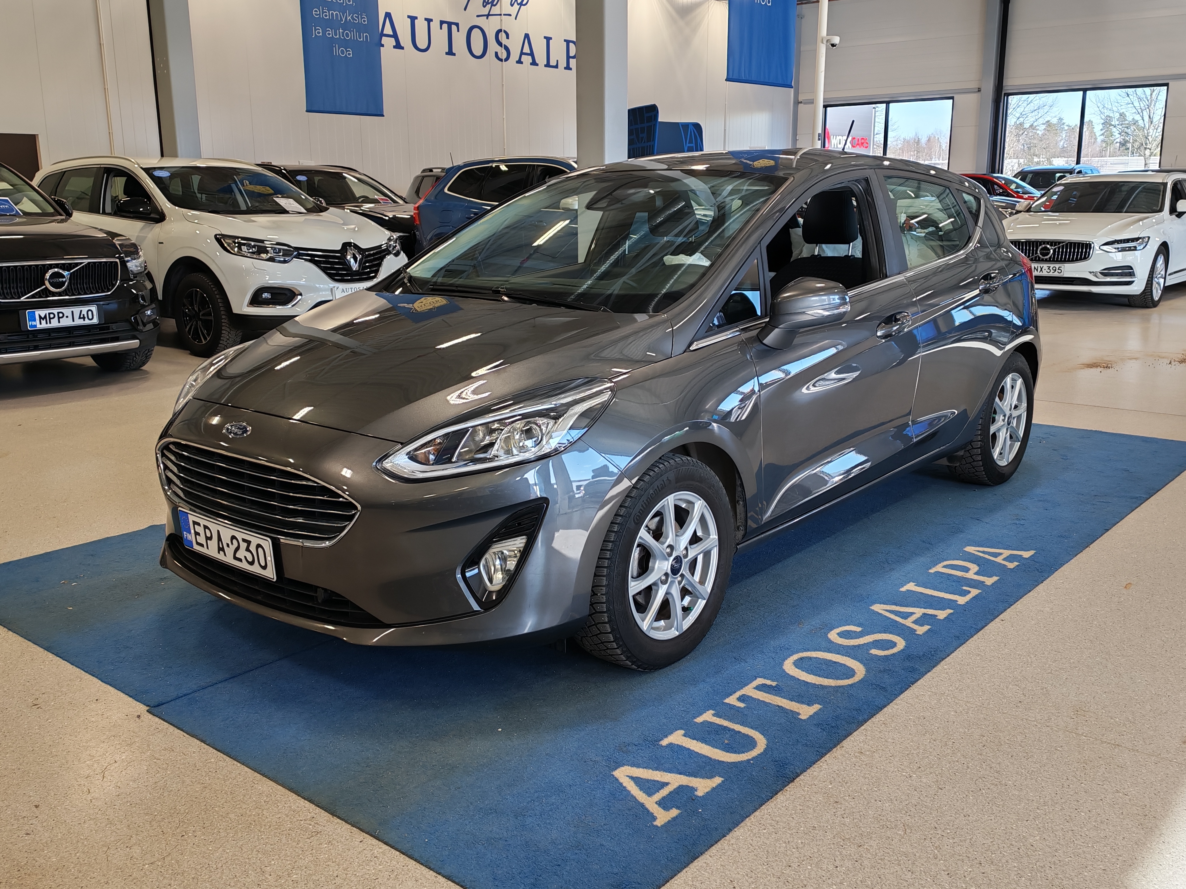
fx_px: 1131
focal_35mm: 33
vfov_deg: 42.9
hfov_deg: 55.4
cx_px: 593
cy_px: 444
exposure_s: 1/100
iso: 80
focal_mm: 6.12
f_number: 1.9
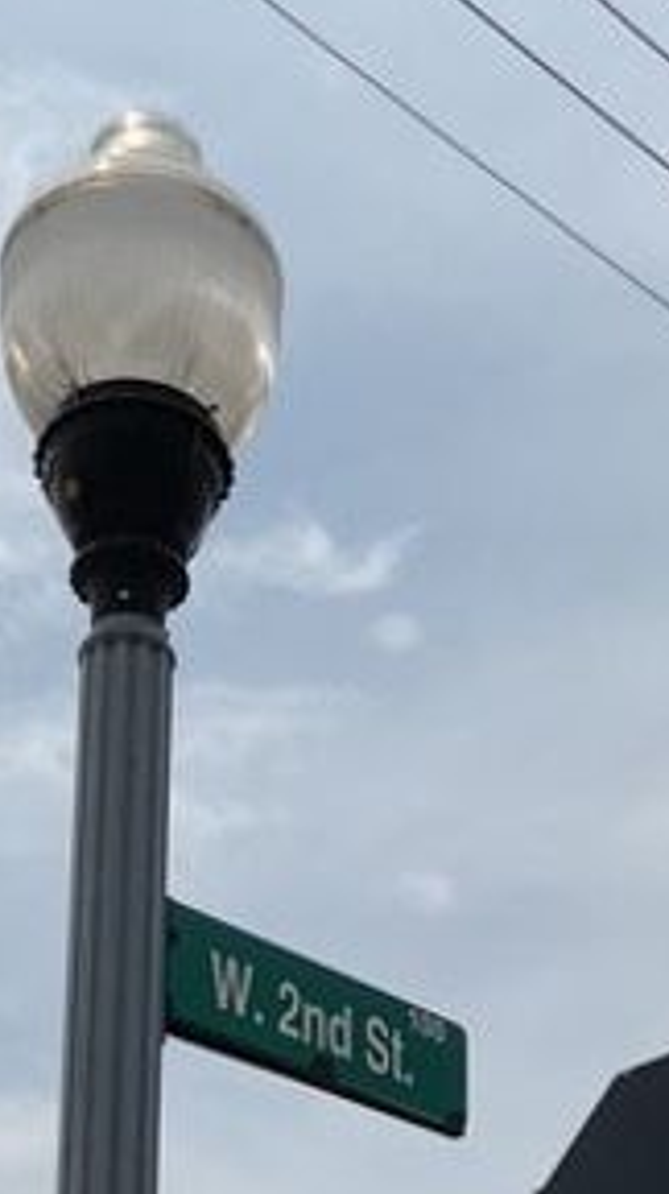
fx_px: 2308
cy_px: 1192
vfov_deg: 27.4
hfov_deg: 16.5
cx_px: 334
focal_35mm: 73
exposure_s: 1/6536
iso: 16
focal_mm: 3
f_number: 1.8
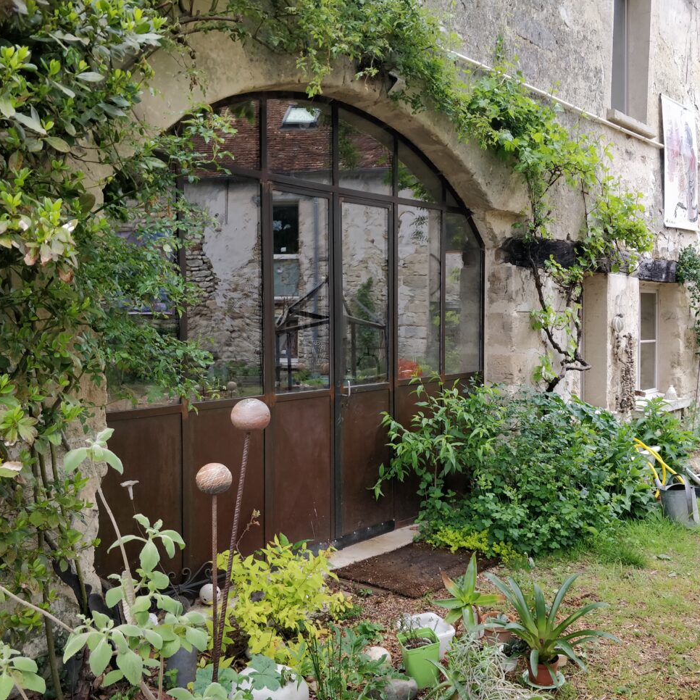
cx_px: 344
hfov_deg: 55.6
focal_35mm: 29
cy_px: 346
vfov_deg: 55.6
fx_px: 663
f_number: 1.7
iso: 250
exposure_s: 1/383
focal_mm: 4.1
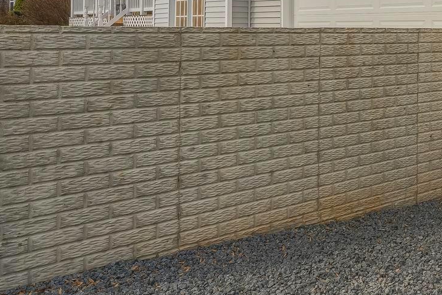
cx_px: 539
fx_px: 547
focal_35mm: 45
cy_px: -11
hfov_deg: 34.5
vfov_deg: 28.1
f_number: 11
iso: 160
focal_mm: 15.9
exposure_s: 1/250
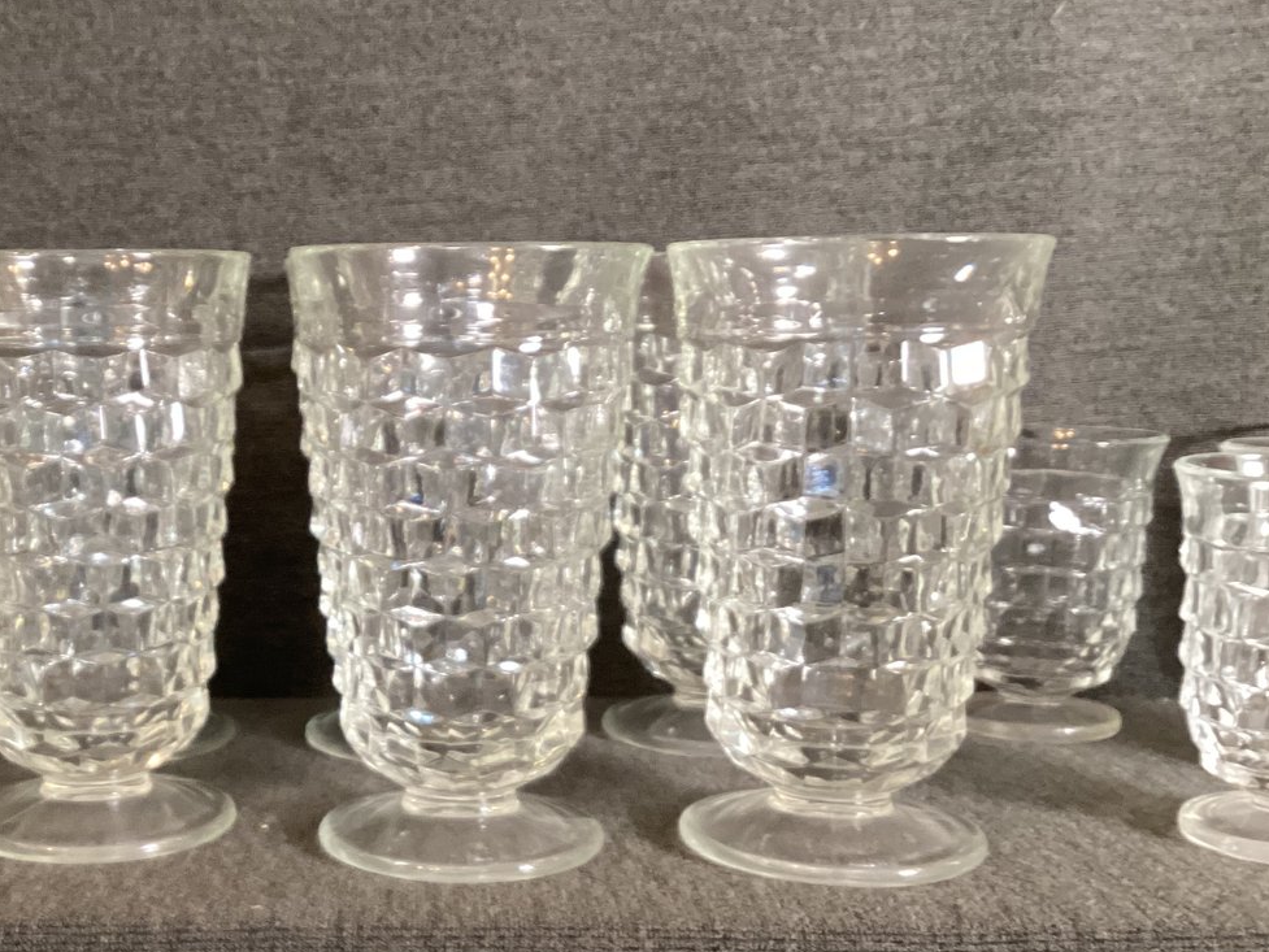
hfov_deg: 38.6
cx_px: 312
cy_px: 625
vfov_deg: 30.1
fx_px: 1760
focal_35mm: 48
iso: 320
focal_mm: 3.3
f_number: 2.4
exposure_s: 1/60
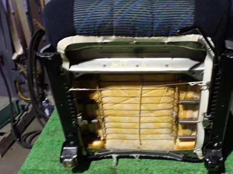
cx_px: 136
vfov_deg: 32.8
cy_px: 78
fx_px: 296
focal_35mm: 44
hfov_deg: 42.8
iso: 800
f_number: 2.5
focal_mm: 6.37
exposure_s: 1/25
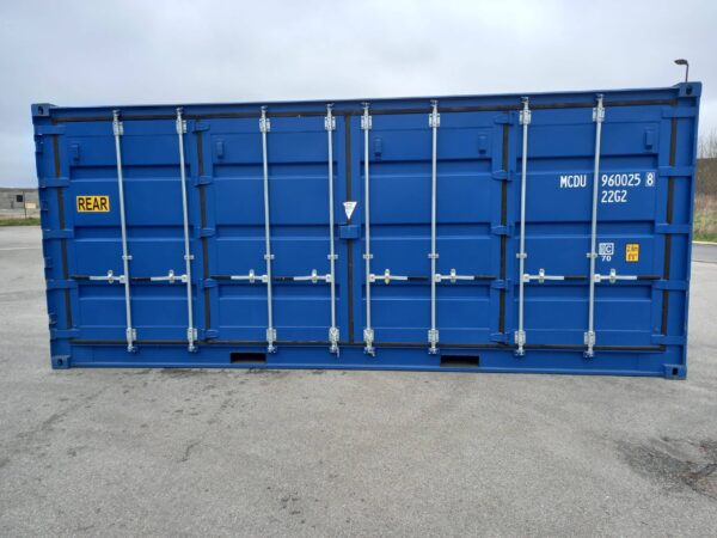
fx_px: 518
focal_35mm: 25
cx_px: 358
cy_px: 269
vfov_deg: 54.9
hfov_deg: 69.4
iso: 32
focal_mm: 4.6
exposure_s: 1/50
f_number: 2
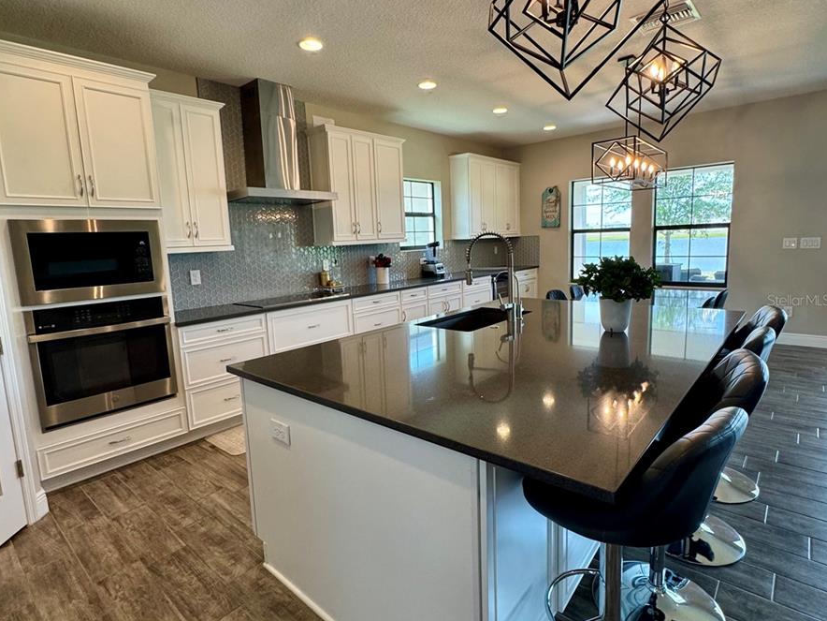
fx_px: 454
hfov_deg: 84.7
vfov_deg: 68.7
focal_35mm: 19
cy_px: 300
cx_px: 413
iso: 200
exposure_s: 1/120
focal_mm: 2.22
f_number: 2.2
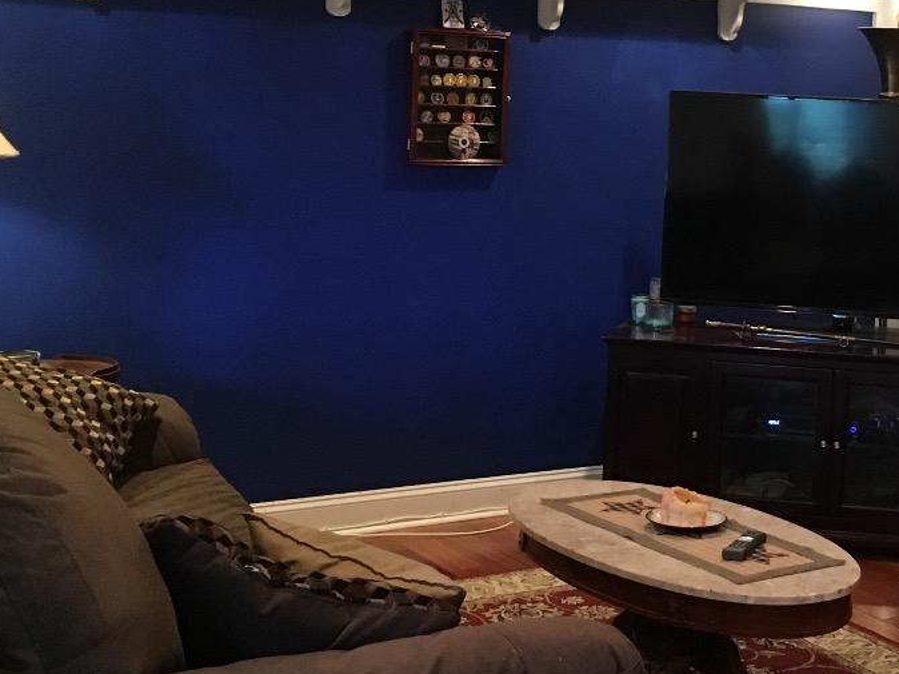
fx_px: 1610
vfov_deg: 23.5
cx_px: 748
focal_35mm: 62
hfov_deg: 30.3
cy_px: 194
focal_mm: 4.15
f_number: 2.2
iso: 200
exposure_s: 1/20
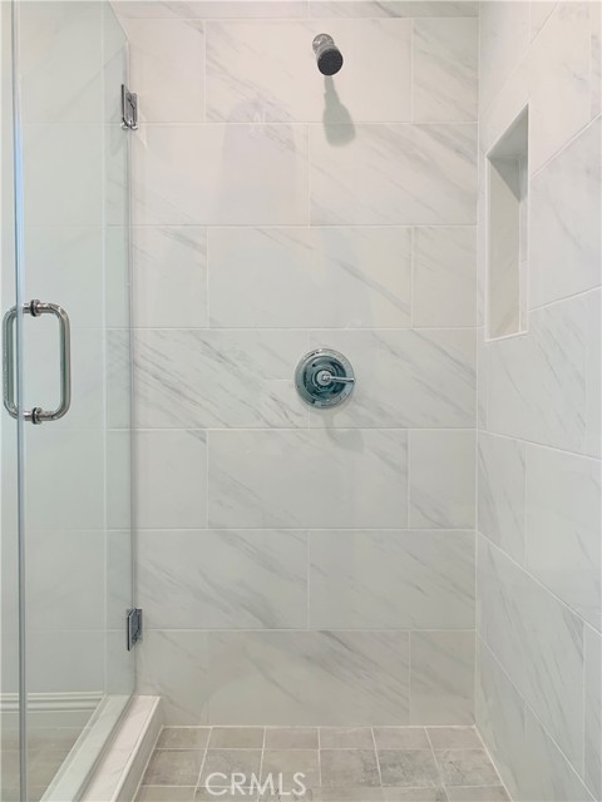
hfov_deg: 53.1
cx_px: 301
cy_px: 401
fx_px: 603
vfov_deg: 67.3
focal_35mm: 26
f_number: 1.8
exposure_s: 1/120
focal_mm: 4.25
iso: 50
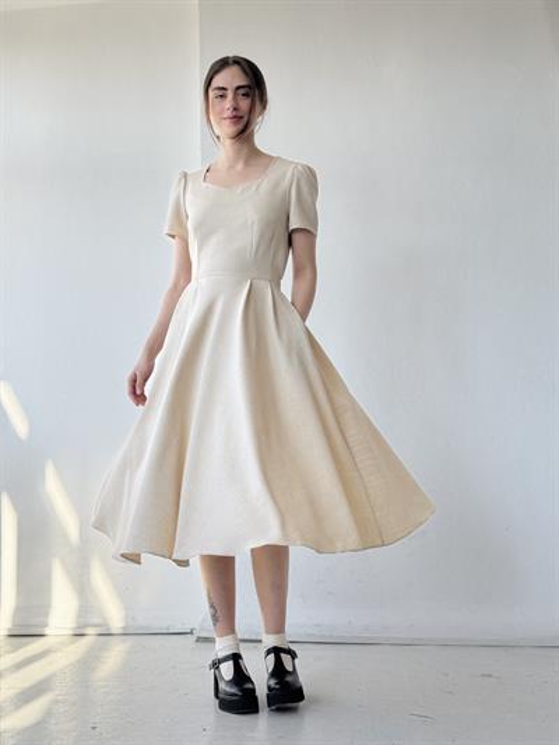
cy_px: 372
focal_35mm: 48
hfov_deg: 30.3
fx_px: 1033
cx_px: 280
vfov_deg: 39.6
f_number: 1.78
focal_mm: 6.76
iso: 64
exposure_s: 1/412
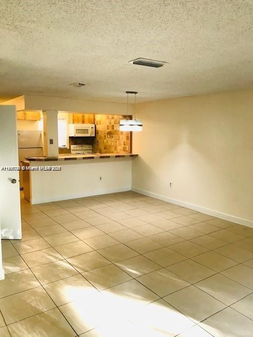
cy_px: 168
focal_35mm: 28
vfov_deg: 63.4
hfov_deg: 49.7
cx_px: 126
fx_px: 273
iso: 40
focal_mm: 3.99
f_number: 1.8
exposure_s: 1/24
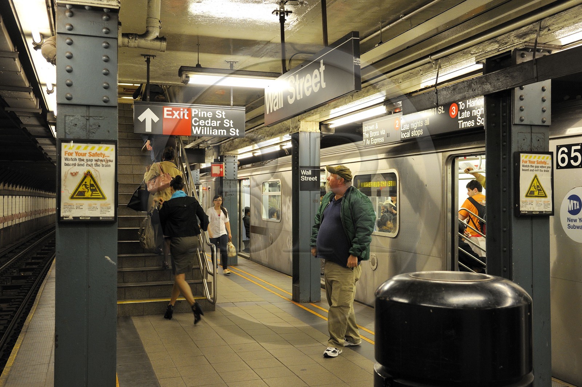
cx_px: 291
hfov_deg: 53.2
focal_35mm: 36
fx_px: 582
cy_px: 194
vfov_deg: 36.8
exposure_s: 1/60
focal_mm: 36
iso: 1600
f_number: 4.5
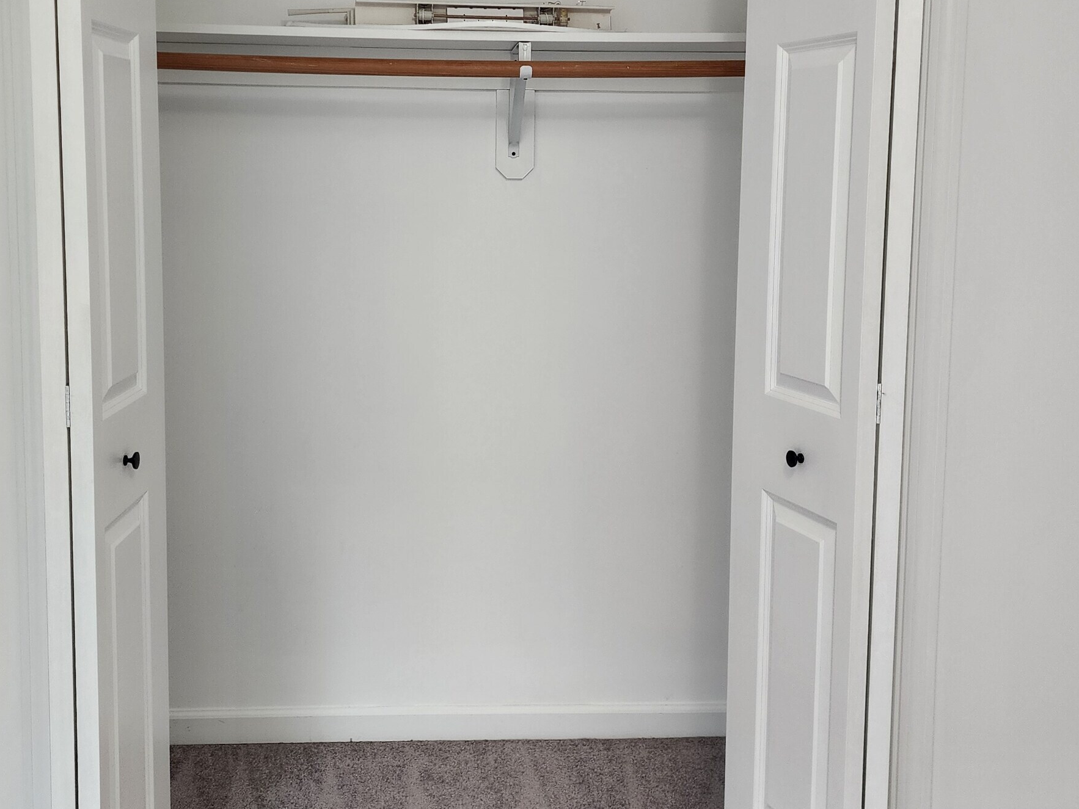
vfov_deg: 35.7
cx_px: 485
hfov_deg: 46.7
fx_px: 1247
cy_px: 295
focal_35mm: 40
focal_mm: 6.4
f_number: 1.8
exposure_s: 1/120
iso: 160
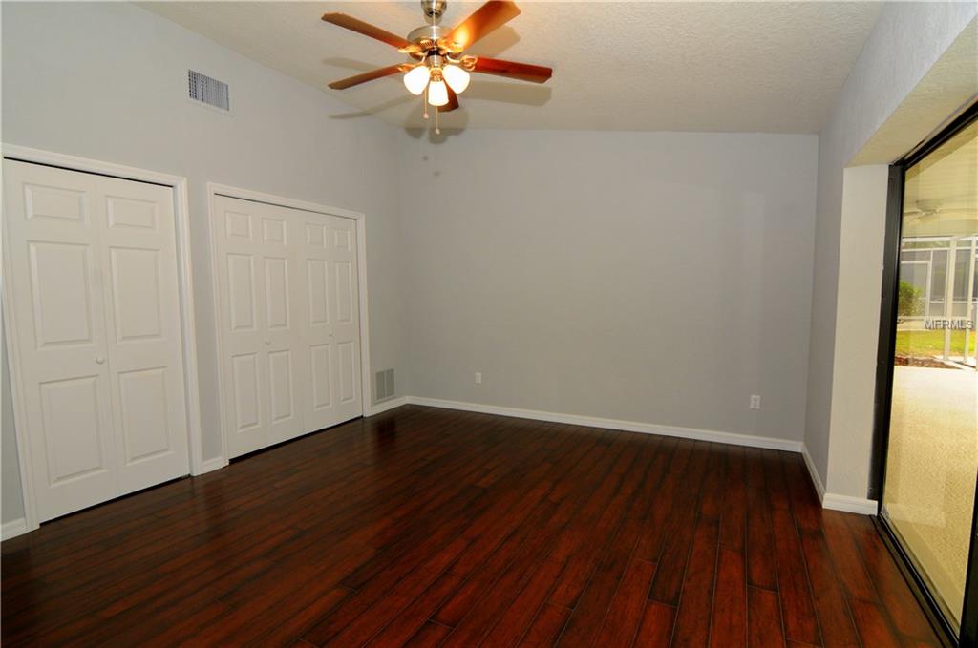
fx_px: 447
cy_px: 324
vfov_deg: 71.9
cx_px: 489
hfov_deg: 95.1
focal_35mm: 16
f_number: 5.6
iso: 400
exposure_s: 1/60
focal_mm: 11
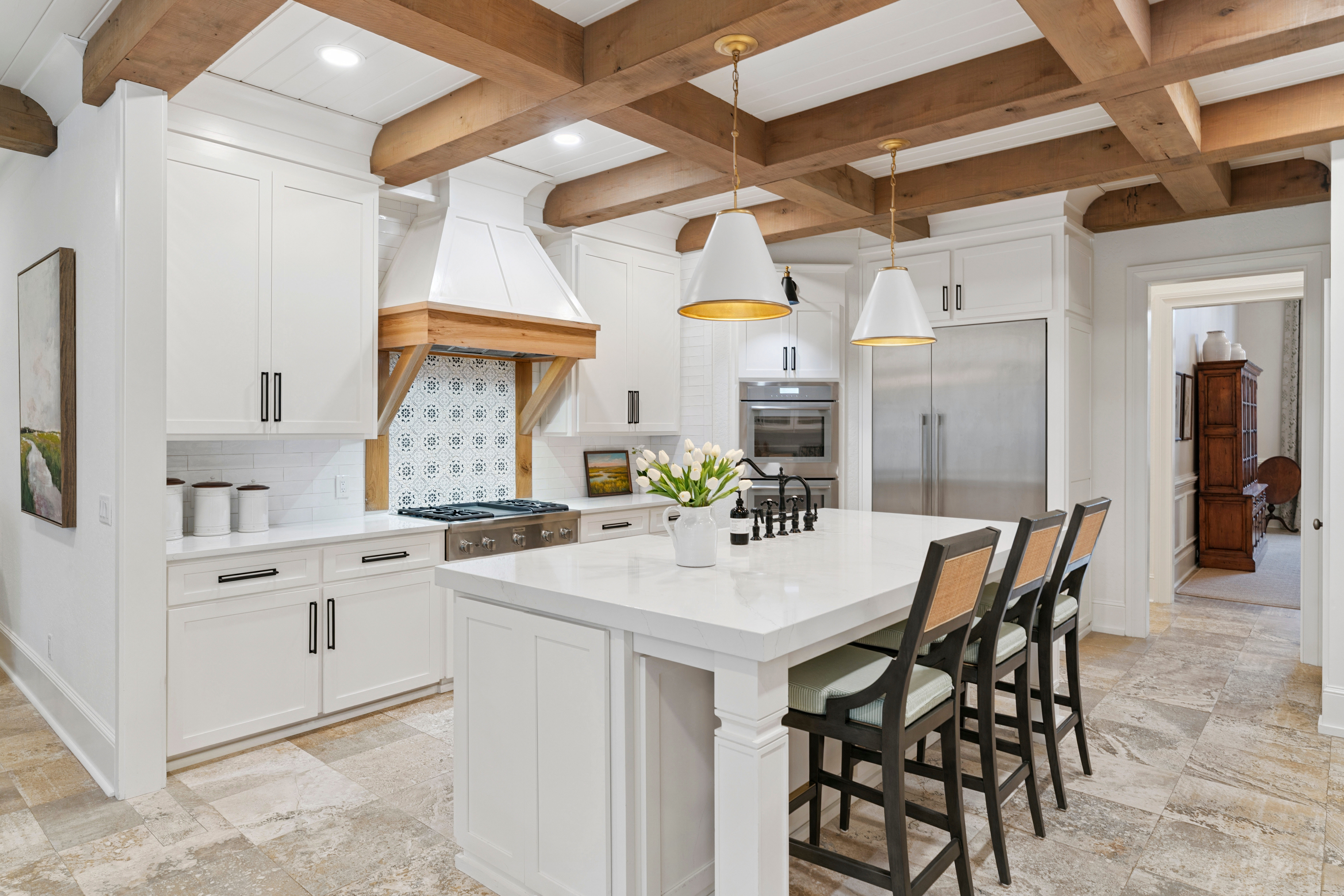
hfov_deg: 81.2
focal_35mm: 21
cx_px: 672
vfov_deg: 59.5
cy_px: 448
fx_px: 784
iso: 250
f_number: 8
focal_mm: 21
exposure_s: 1/8
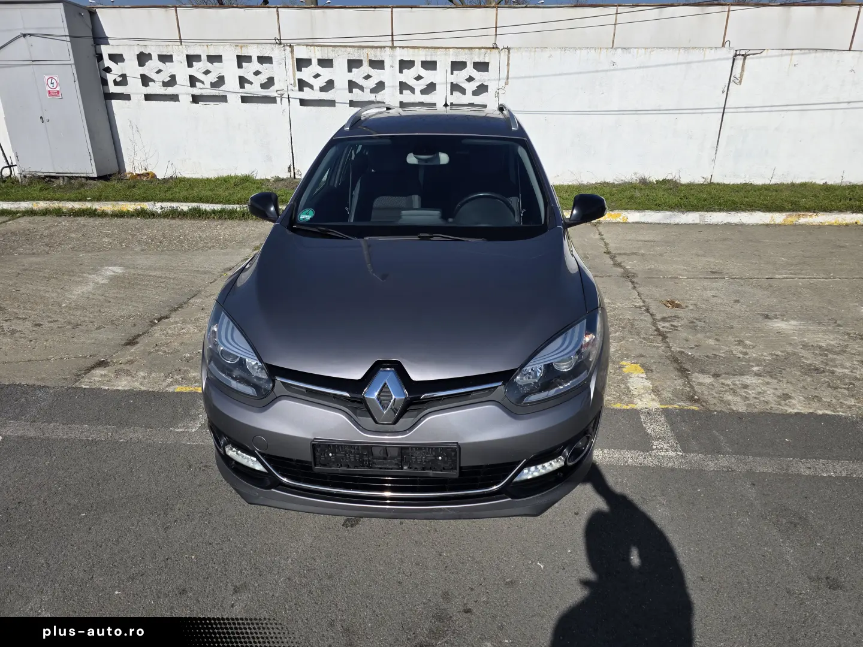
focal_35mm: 23
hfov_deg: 73.9
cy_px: 324
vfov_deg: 58.9
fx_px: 573
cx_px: 432
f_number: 1.7
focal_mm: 6.3
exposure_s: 1/7944
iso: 50
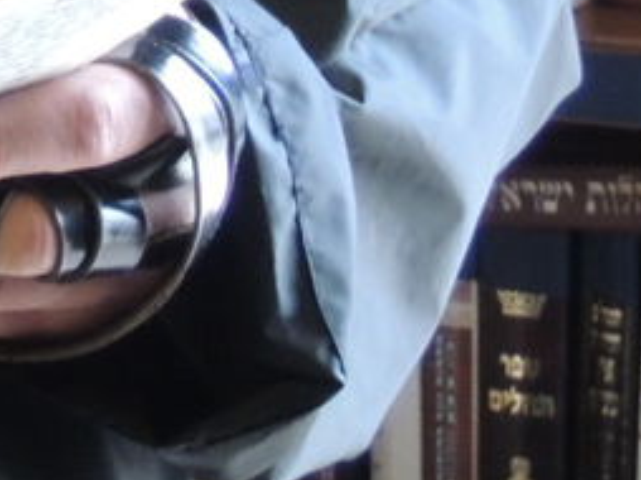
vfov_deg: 3.5
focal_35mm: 414
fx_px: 7659
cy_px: -816
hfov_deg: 4.7
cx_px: -704
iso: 400
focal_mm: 13.3
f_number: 3.9
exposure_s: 1/25
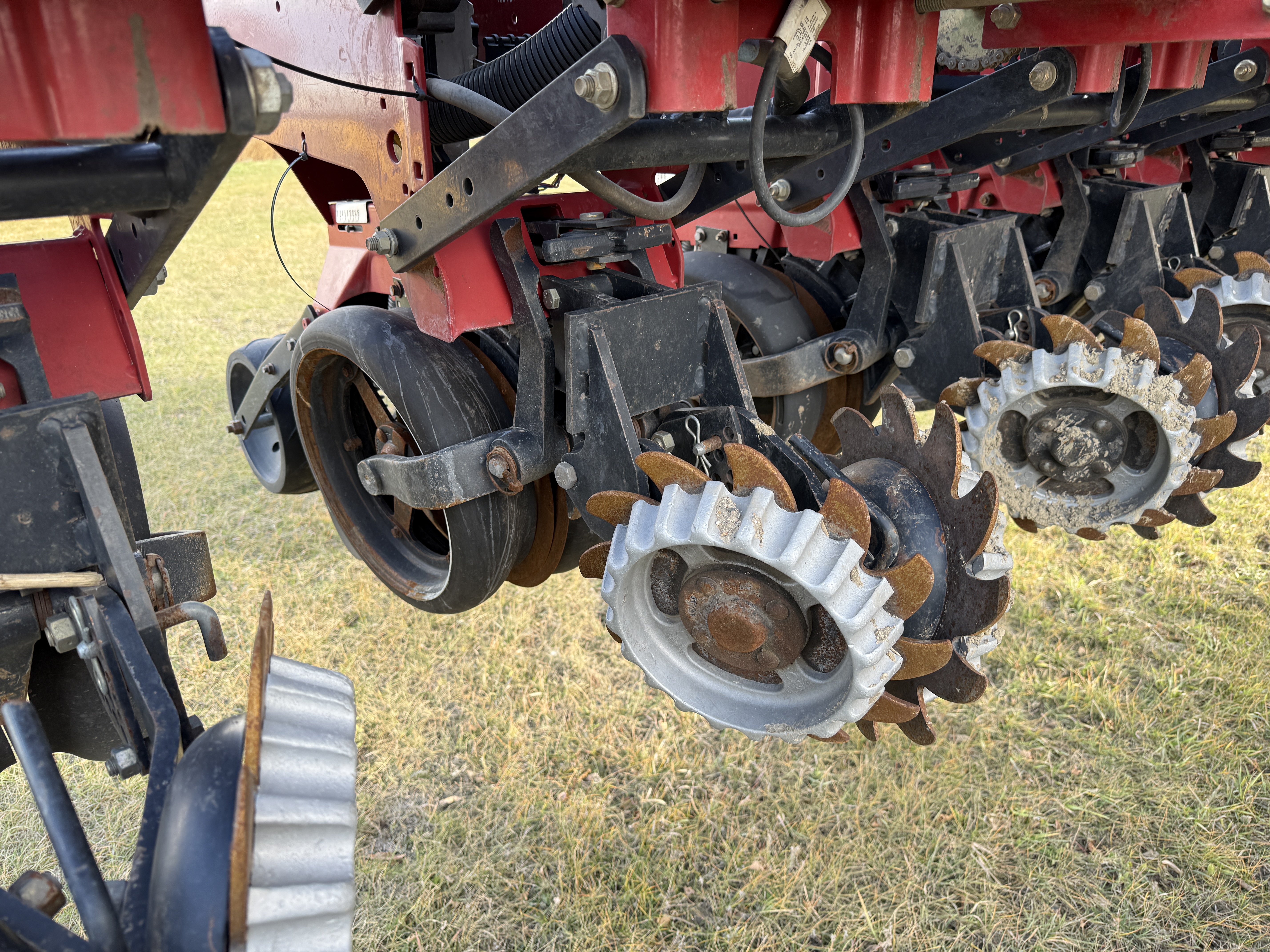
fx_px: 881
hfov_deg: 71.6
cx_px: 635
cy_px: 476
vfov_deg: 56.8
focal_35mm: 24
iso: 64
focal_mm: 6.76
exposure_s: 1/121
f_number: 1.78
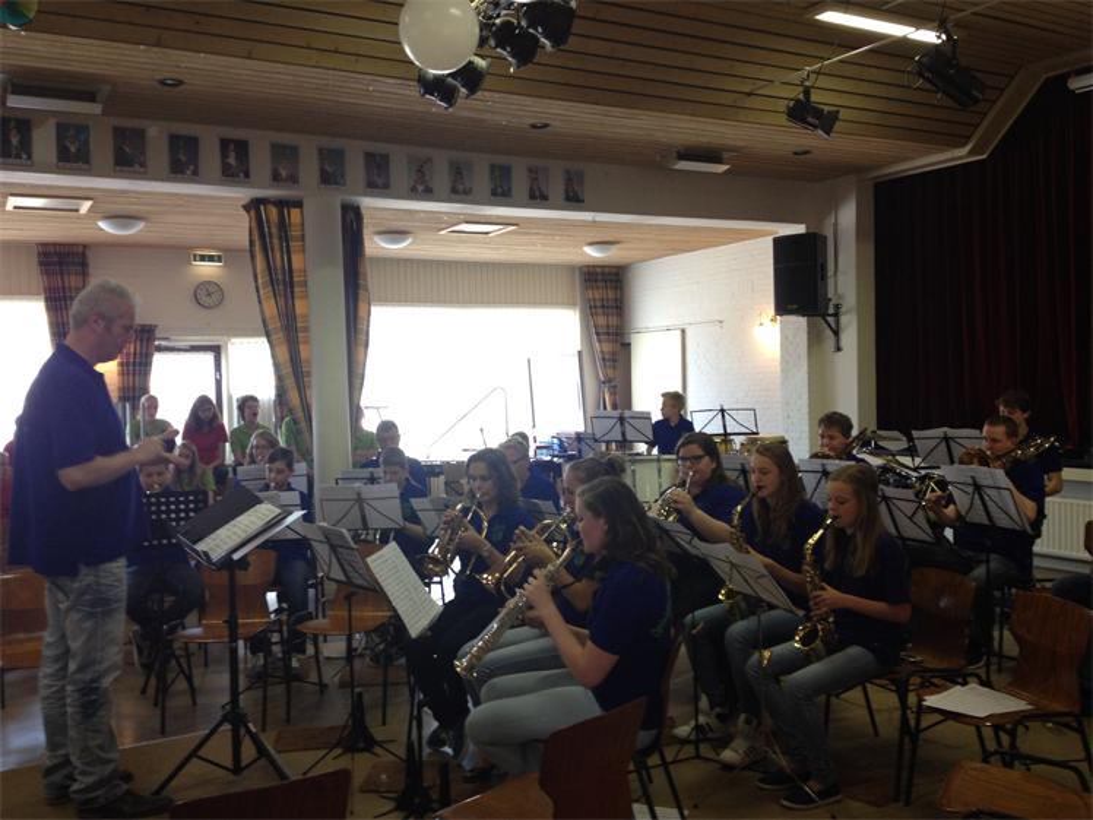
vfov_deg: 40.7
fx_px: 1105
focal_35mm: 35
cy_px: 410
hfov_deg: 52.6
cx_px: 546
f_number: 2.4
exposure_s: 1/20
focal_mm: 4.28
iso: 100
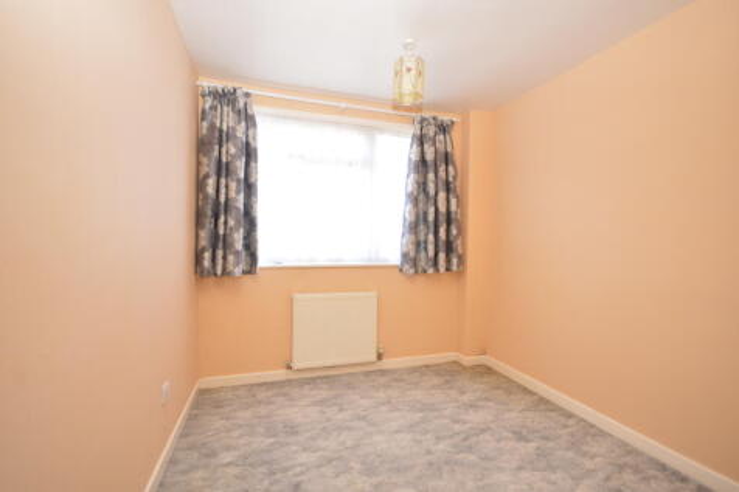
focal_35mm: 15
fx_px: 308
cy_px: 246
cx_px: 370
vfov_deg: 77.3
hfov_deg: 100.4
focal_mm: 10
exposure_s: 1/80
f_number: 4.5
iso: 400
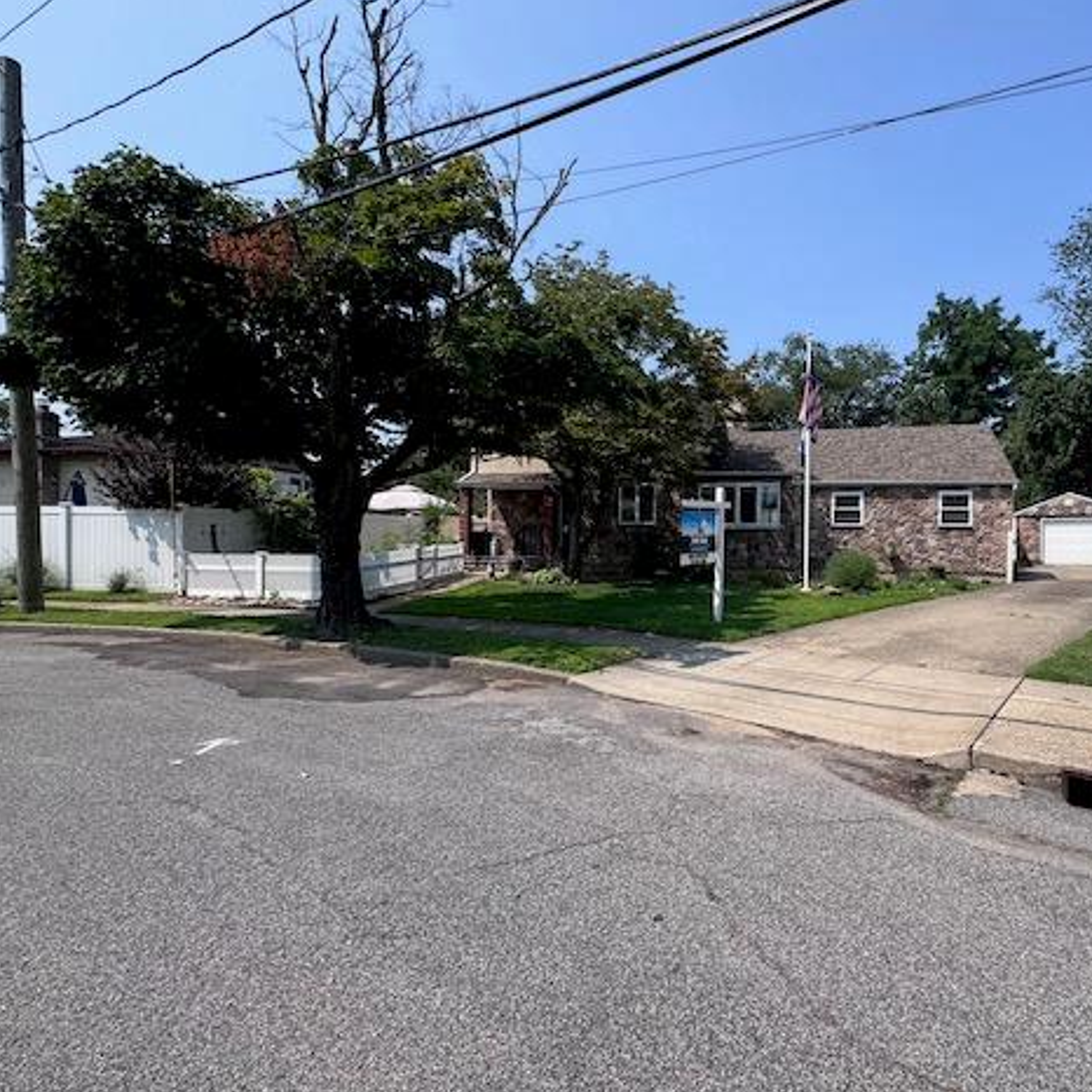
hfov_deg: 81.7
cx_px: 710
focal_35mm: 17
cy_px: 544
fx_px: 607
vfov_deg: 84.0
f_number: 2.2
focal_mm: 2.22
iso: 50
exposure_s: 1/1600
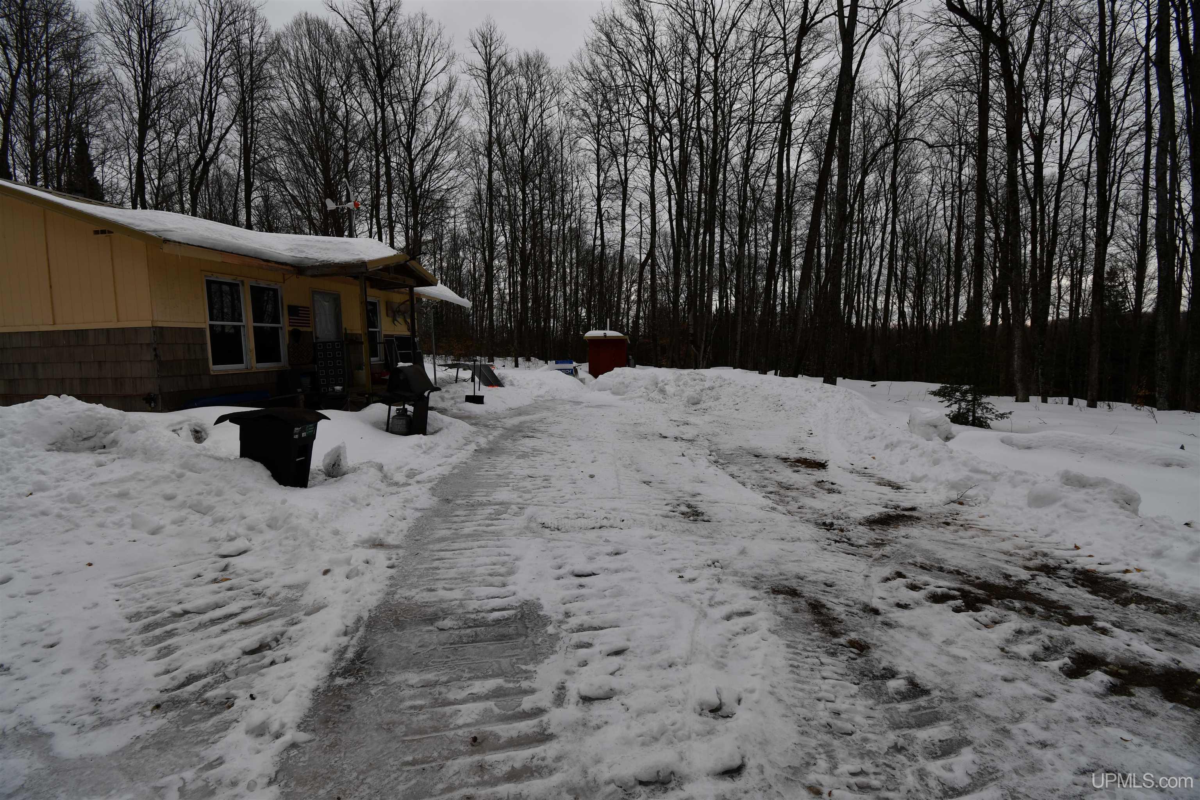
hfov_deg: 100.4
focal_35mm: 15
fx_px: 500
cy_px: 400
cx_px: 600
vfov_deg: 77.3
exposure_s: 1/400
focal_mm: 10
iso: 100
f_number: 10
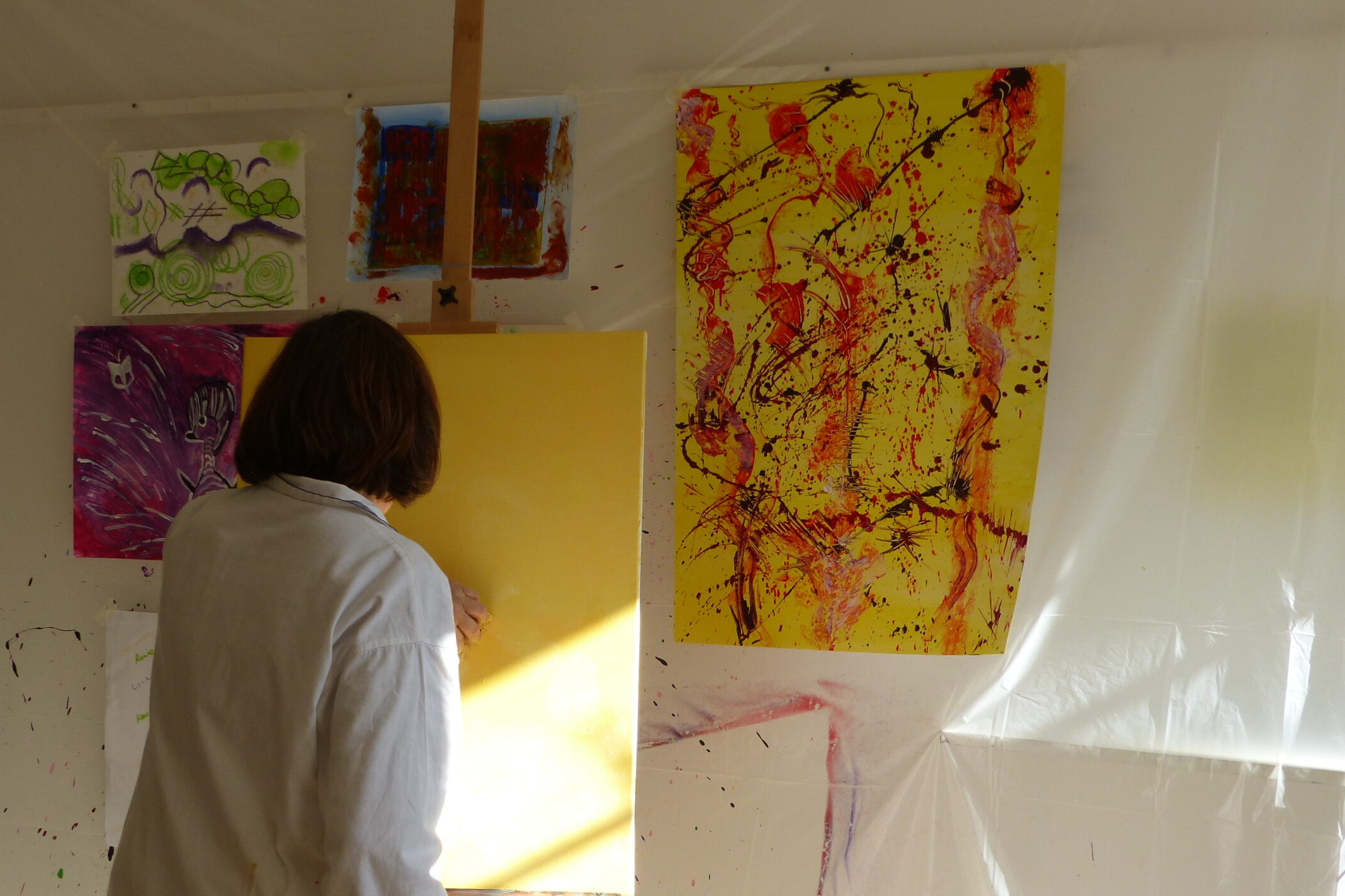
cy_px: 508
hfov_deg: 33.8
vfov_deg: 23.0
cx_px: 540
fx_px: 2204
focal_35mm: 59
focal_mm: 8.4
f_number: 4
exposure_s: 1/160
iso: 100
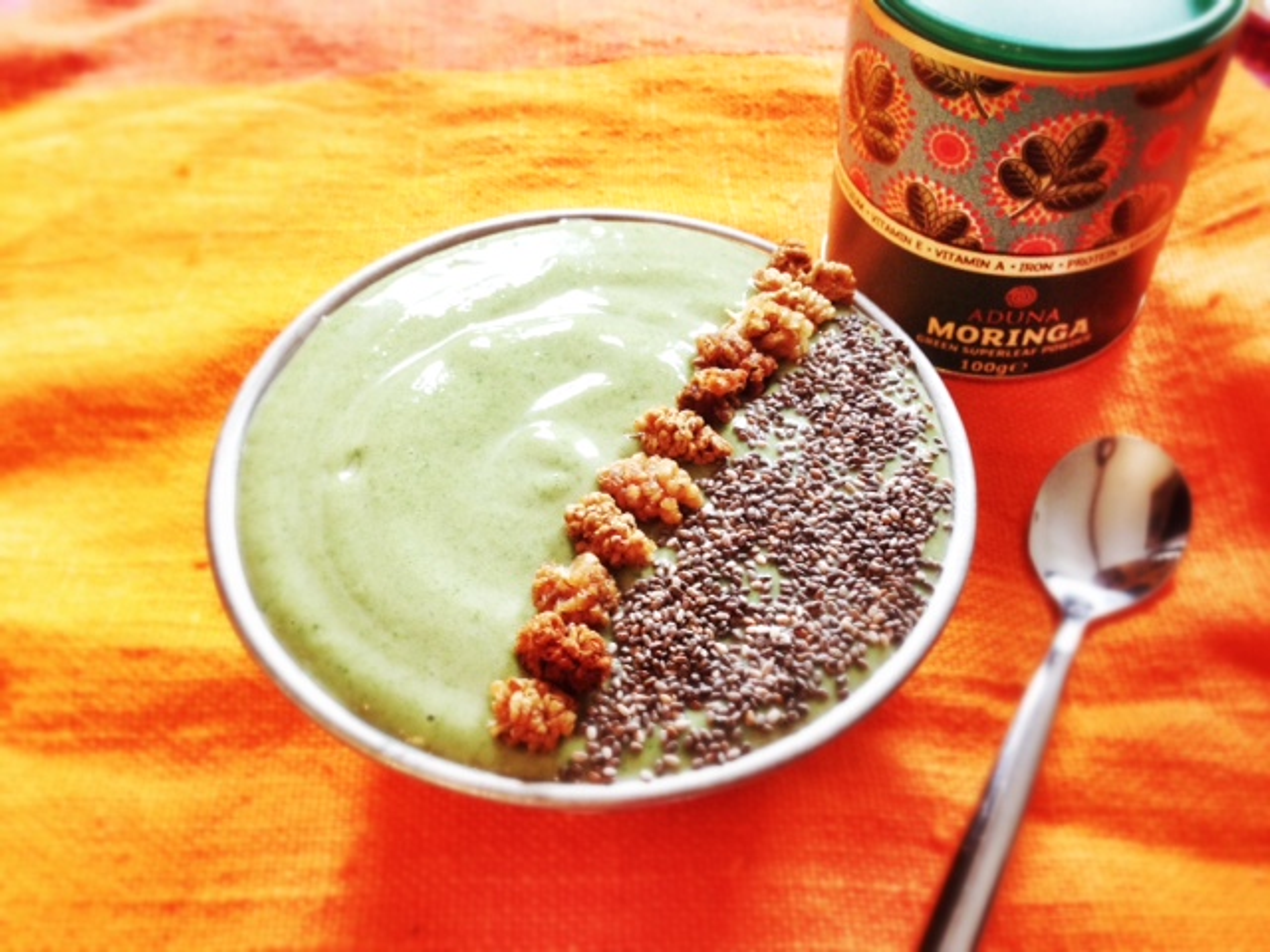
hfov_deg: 55.4
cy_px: 476
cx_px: 635
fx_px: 1211
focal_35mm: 33
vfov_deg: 42.9
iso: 125
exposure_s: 1/20
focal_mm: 4.12
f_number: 2.4
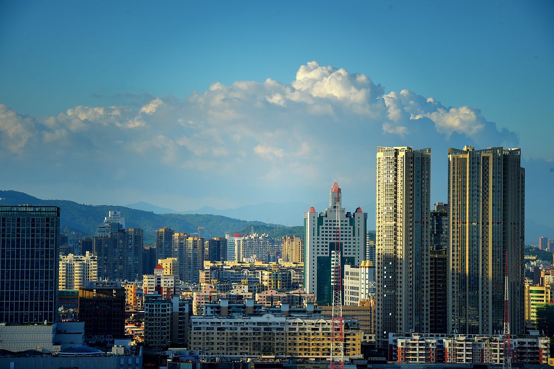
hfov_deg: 15.2
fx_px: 2077
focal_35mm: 135
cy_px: 184
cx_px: 277
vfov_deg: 10.2
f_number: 10
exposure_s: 1/200
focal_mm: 135
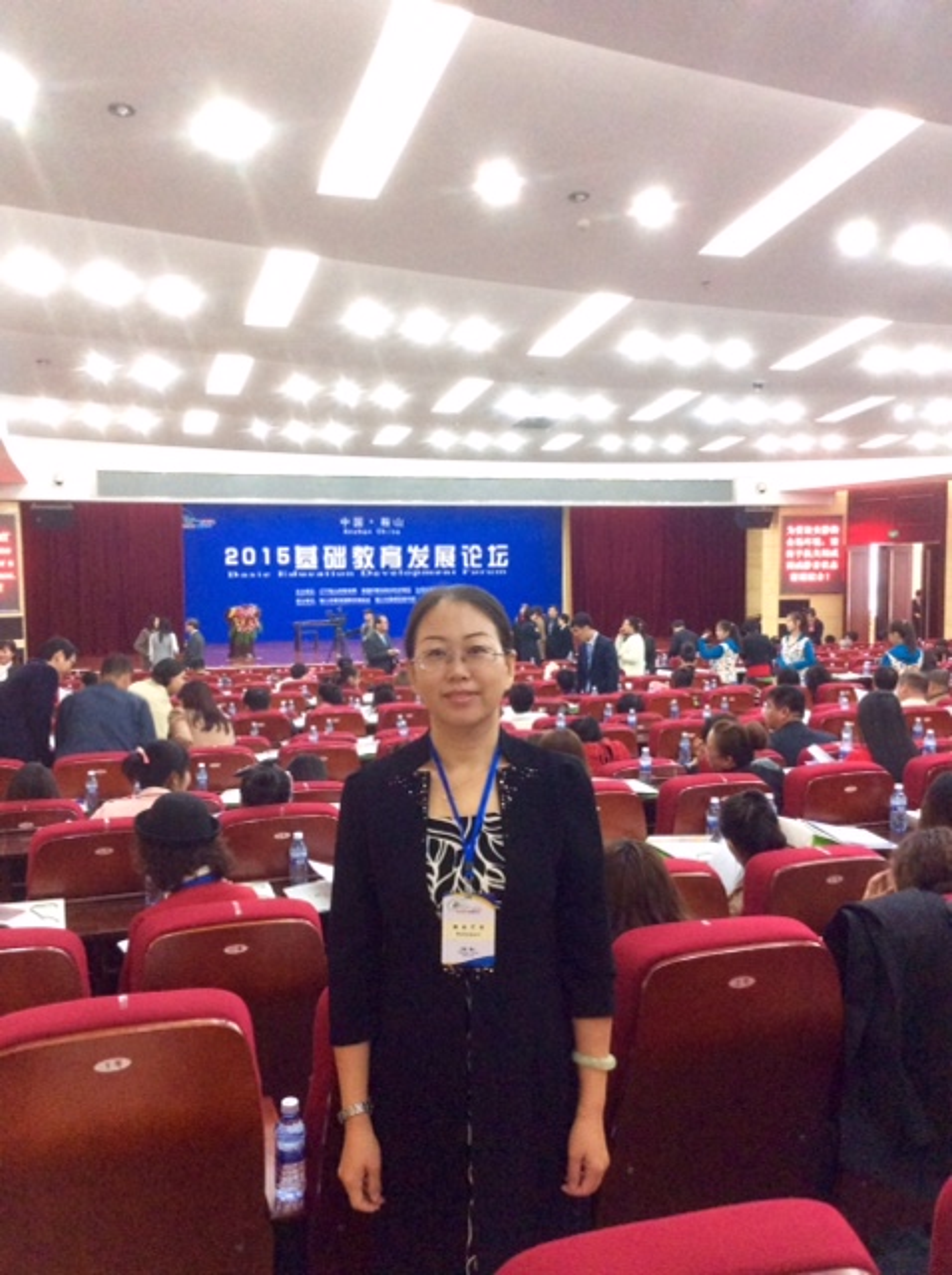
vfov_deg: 56.9
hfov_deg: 44.1
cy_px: 638
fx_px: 1177
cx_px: 476
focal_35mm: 32
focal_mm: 3.3
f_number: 2.4
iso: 320
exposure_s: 1/20
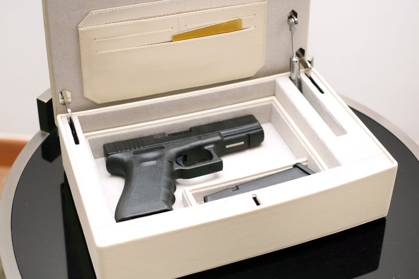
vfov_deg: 25.5
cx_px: 210
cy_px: 140
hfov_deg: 37.5
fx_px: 617
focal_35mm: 53
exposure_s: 1/75
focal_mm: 35
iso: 100
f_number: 2.5
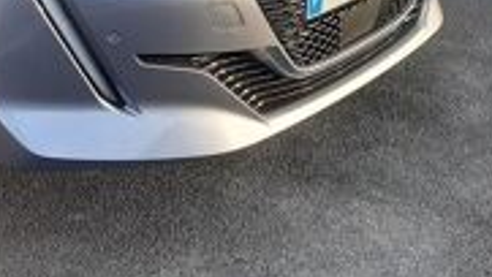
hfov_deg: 25.6
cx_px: -79
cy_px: -90
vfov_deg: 15.3
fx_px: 979
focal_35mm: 75
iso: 40
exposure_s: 1/361
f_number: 1.7
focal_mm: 3.92
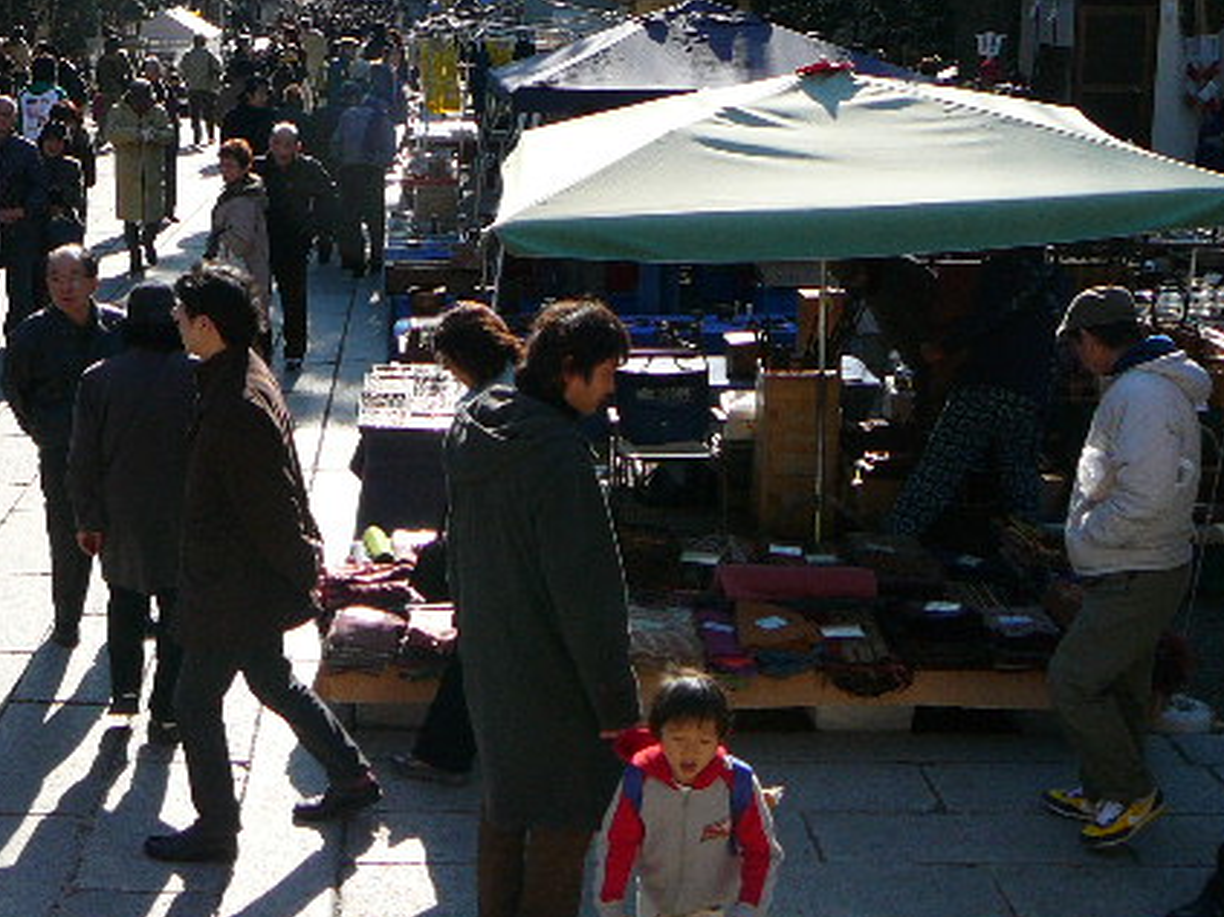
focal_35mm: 53
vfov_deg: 27.4
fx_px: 1874
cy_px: 312
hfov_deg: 35.6
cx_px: 341
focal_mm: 5.2
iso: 80
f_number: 2.8
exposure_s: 1/1000
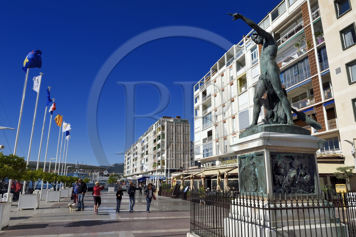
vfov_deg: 53.1
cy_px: 118
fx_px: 237
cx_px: 178
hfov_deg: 73.8
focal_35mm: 24
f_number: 20
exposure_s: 1/200
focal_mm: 24
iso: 200
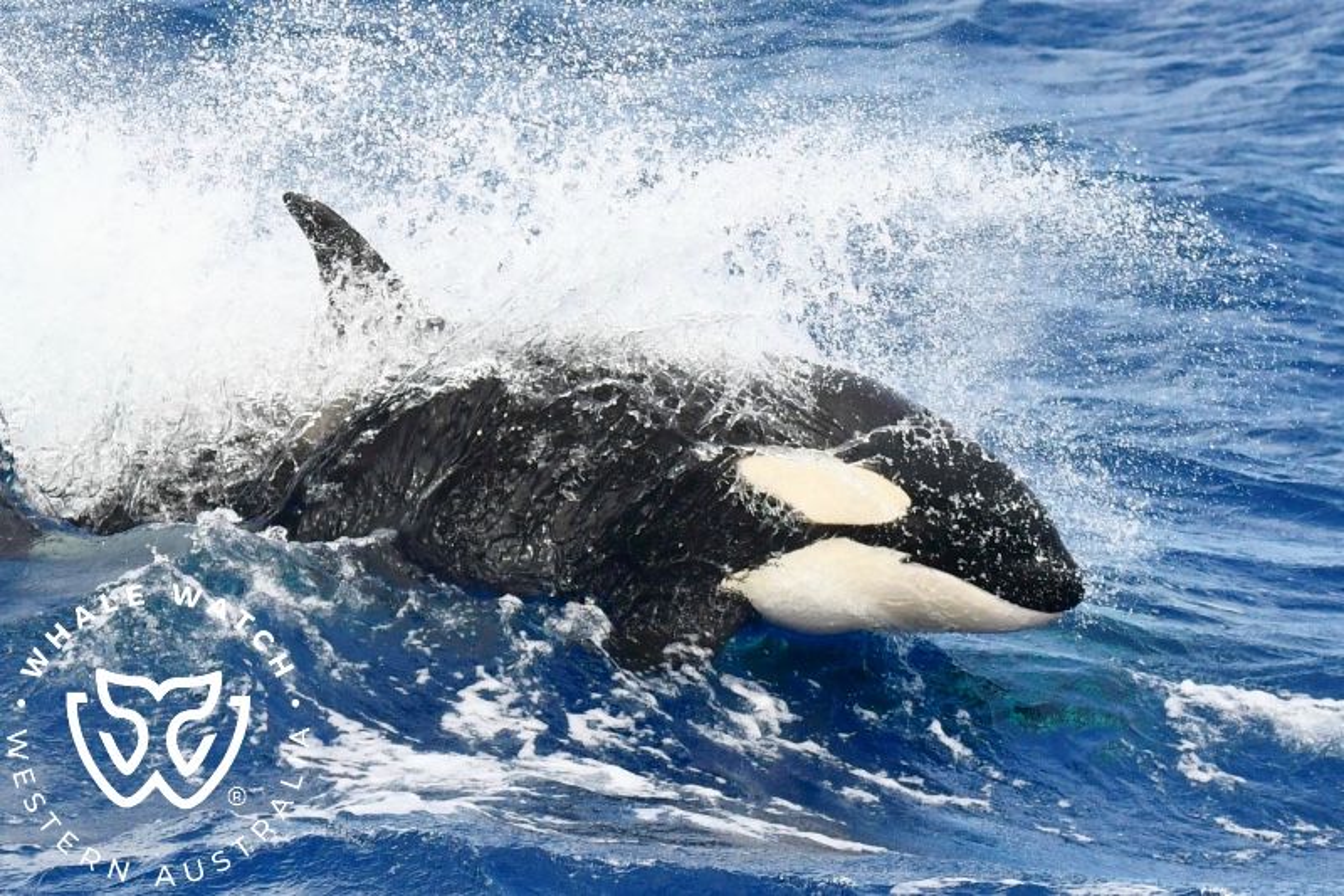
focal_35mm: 225
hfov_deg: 9.2
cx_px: 672
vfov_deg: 6.1
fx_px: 8398
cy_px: 448
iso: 400
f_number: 8
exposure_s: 1/2000
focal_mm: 150
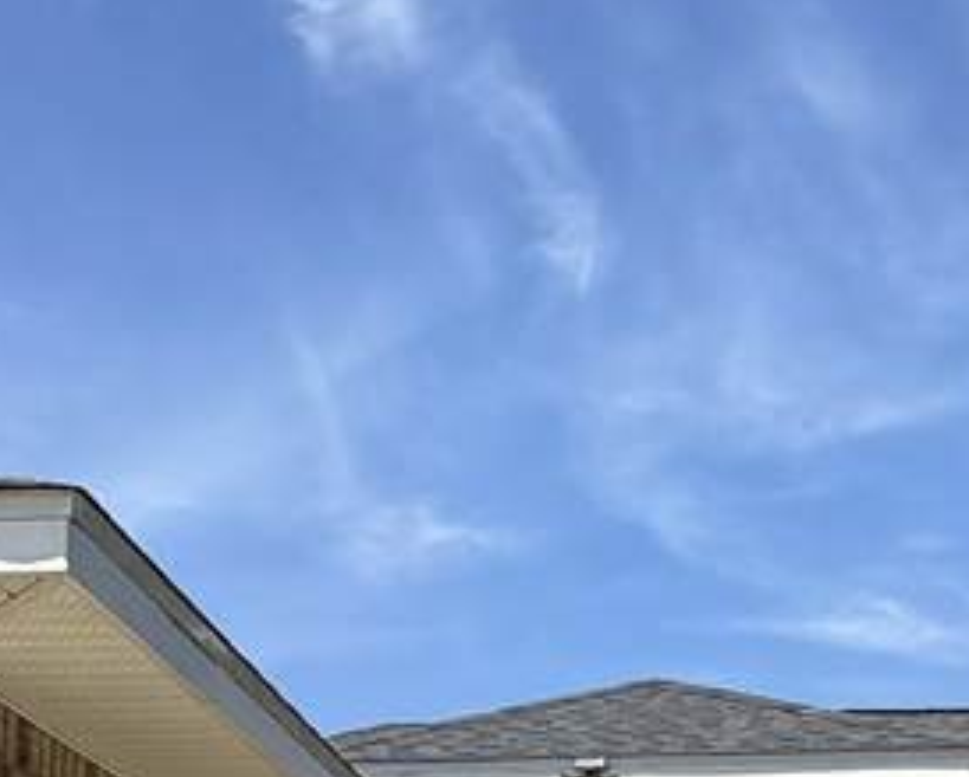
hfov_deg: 29.3
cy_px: 1040
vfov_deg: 21.4
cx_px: 660
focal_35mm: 64
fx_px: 1837
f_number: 2.2
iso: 50
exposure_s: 1/1497
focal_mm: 2.22
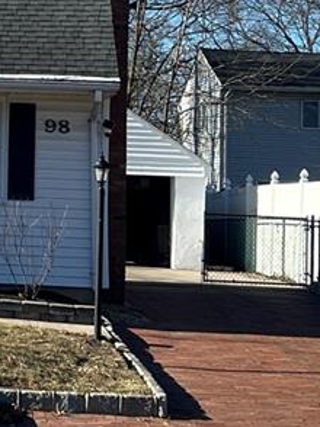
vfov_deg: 14.3
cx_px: -111
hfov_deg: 10.6
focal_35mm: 136
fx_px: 1679
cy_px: 16
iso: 50
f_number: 1.5
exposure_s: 1/2571
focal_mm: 5.7
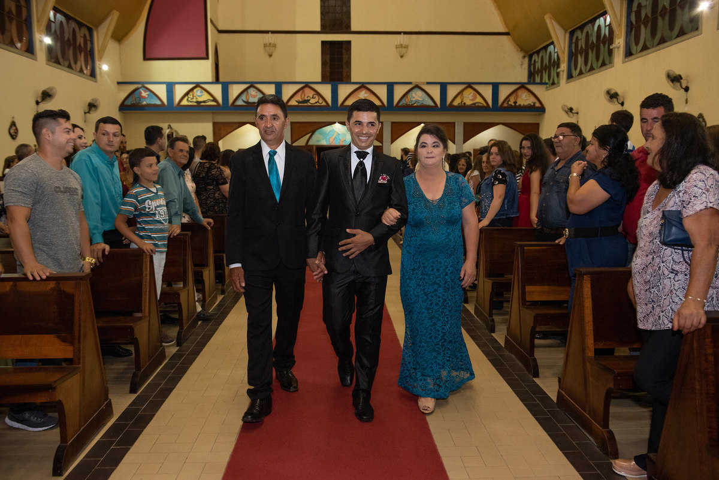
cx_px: 360
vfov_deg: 45.0
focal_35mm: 29
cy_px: 240
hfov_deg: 63.6
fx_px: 579
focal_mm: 29
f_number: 3.5
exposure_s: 1/80
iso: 3200
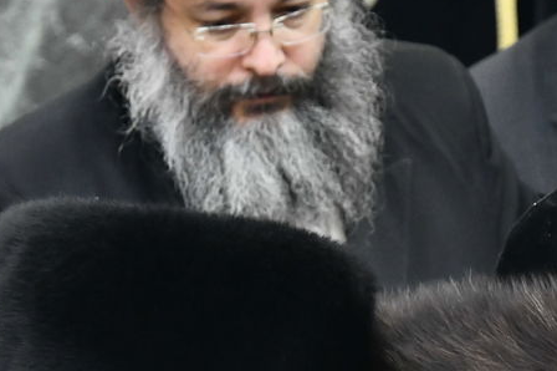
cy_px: 543
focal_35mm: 594
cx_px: 159
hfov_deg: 3.5
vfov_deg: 2.3
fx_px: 9183
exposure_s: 1/160
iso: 1600
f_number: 5.6
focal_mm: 190
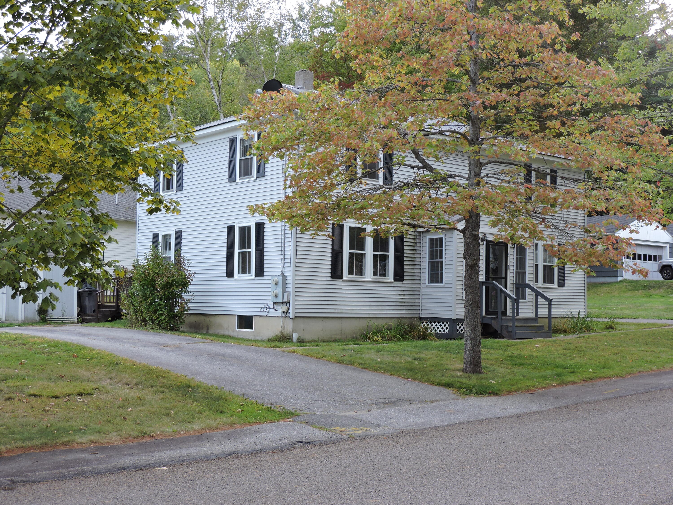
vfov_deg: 30.9
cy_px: 252
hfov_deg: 40.4
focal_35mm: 47
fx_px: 914
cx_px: 336
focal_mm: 8.4
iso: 100
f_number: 3.5
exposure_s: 1/100
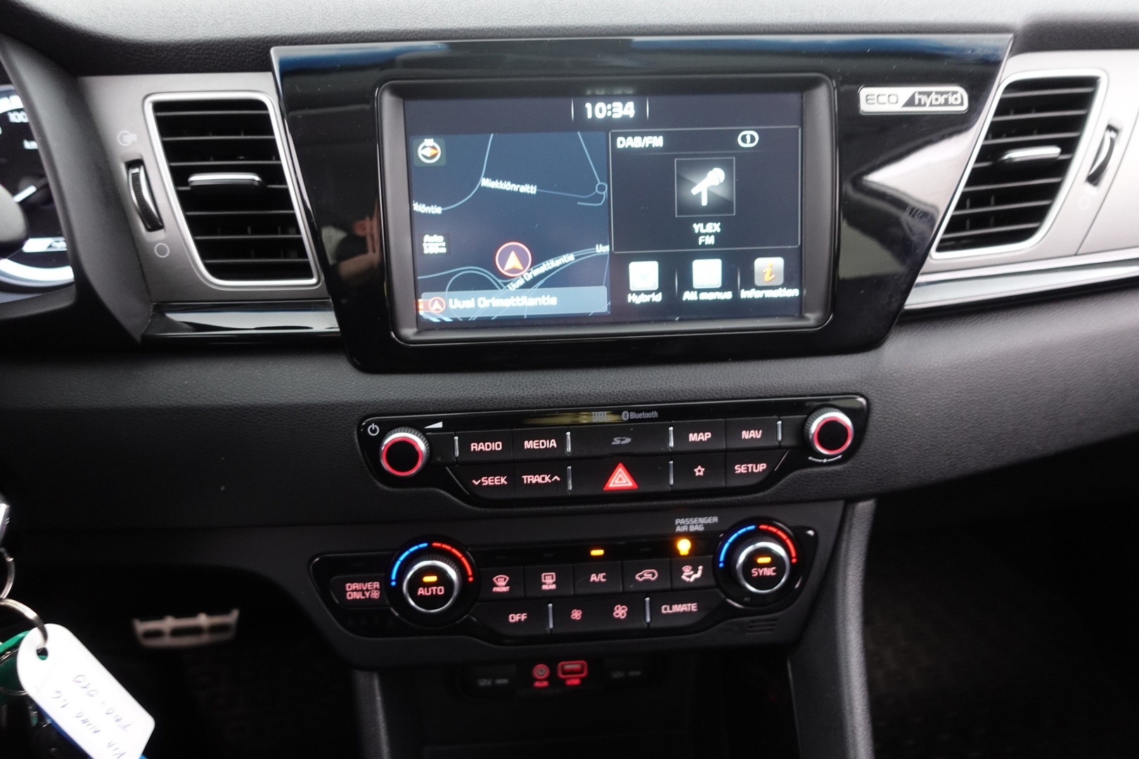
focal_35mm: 24
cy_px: 380
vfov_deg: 53.1
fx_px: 759
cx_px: 570
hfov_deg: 73.7
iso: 800
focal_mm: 9.4
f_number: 1.8
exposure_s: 1/13
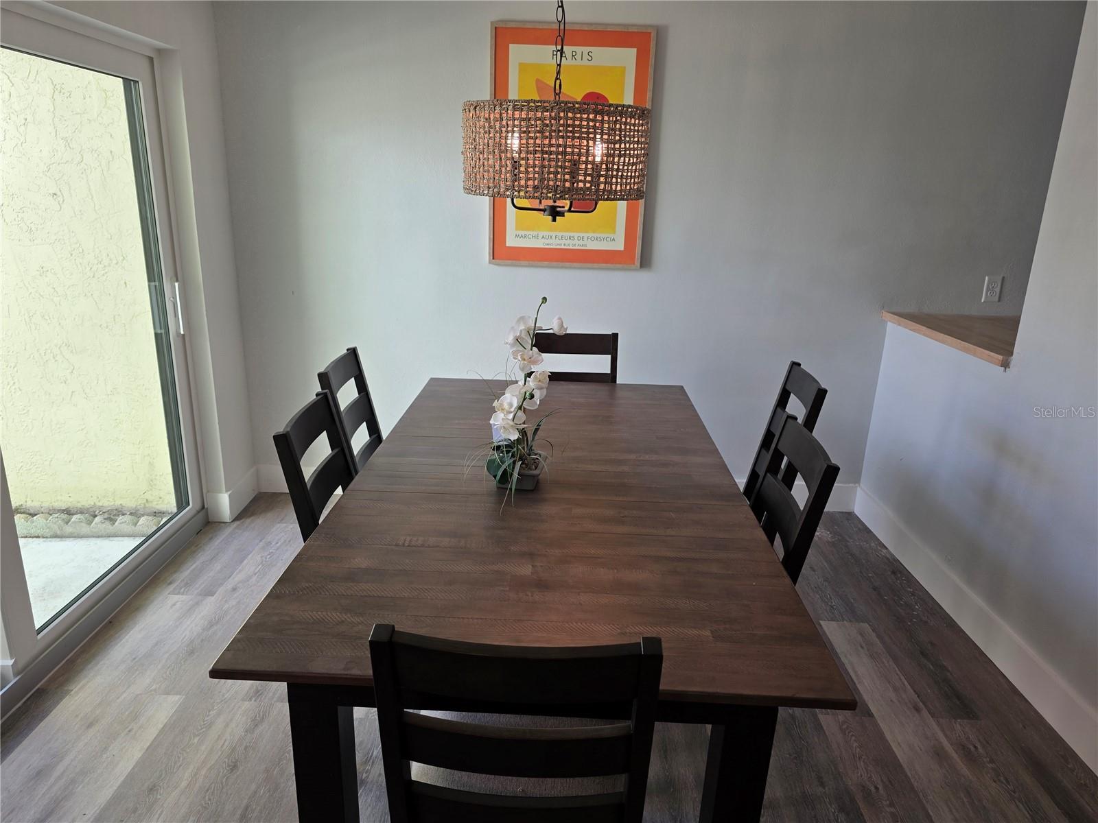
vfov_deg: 58.9
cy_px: 412
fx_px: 730
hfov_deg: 73.9
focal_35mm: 23
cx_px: 549
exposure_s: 1/120
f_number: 1.7
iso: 32
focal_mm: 6.3
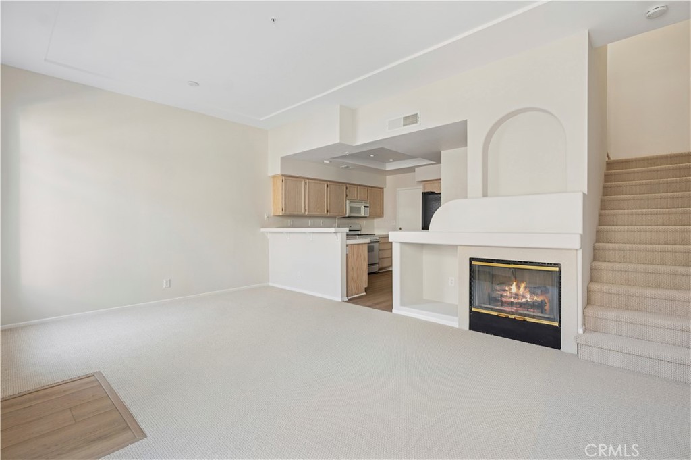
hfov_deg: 96.8
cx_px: 346
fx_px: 307
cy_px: 230
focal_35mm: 16
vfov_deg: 73.7
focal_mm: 16
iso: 200
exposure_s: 1/15
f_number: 9
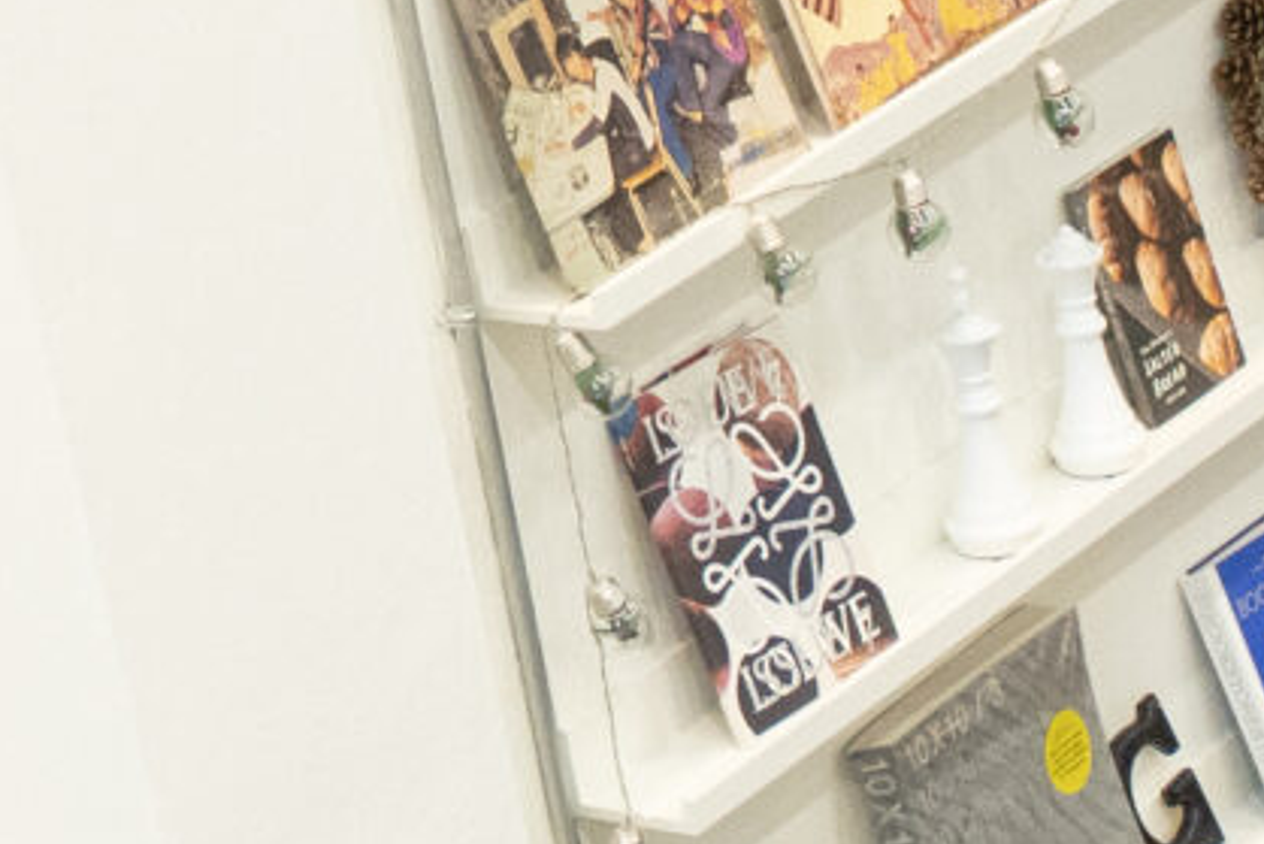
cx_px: 2096
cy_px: 2107
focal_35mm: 202
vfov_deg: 6.4
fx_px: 7095
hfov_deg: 9.8
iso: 4000
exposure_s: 1/100
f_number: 4.5
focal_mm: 33
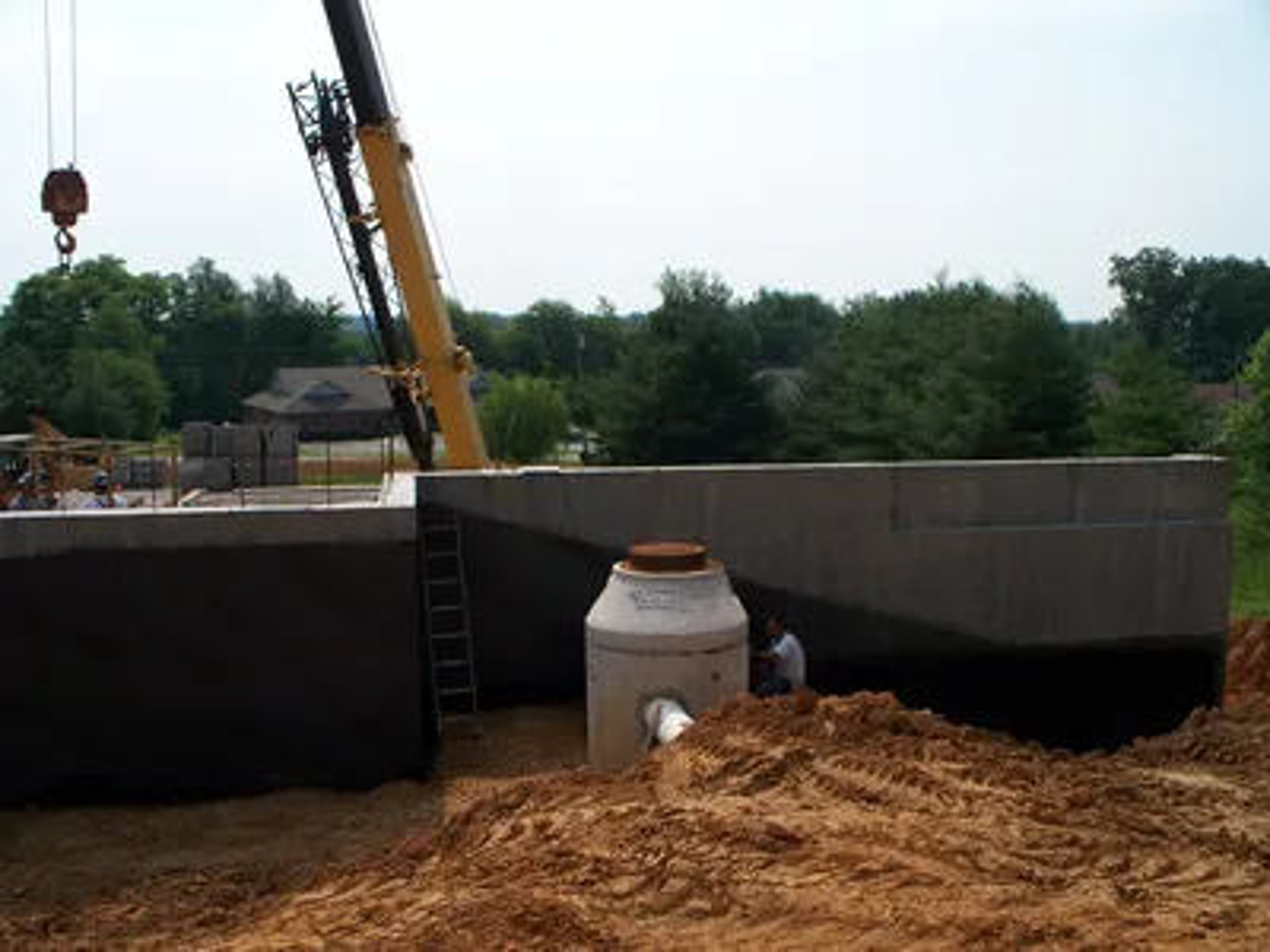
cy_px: 476
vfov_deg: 39.7
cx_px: 635
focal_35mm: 36
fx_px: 1321
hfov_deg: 51.4
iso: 64
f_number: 5
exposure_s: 1/500
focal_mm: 7.54
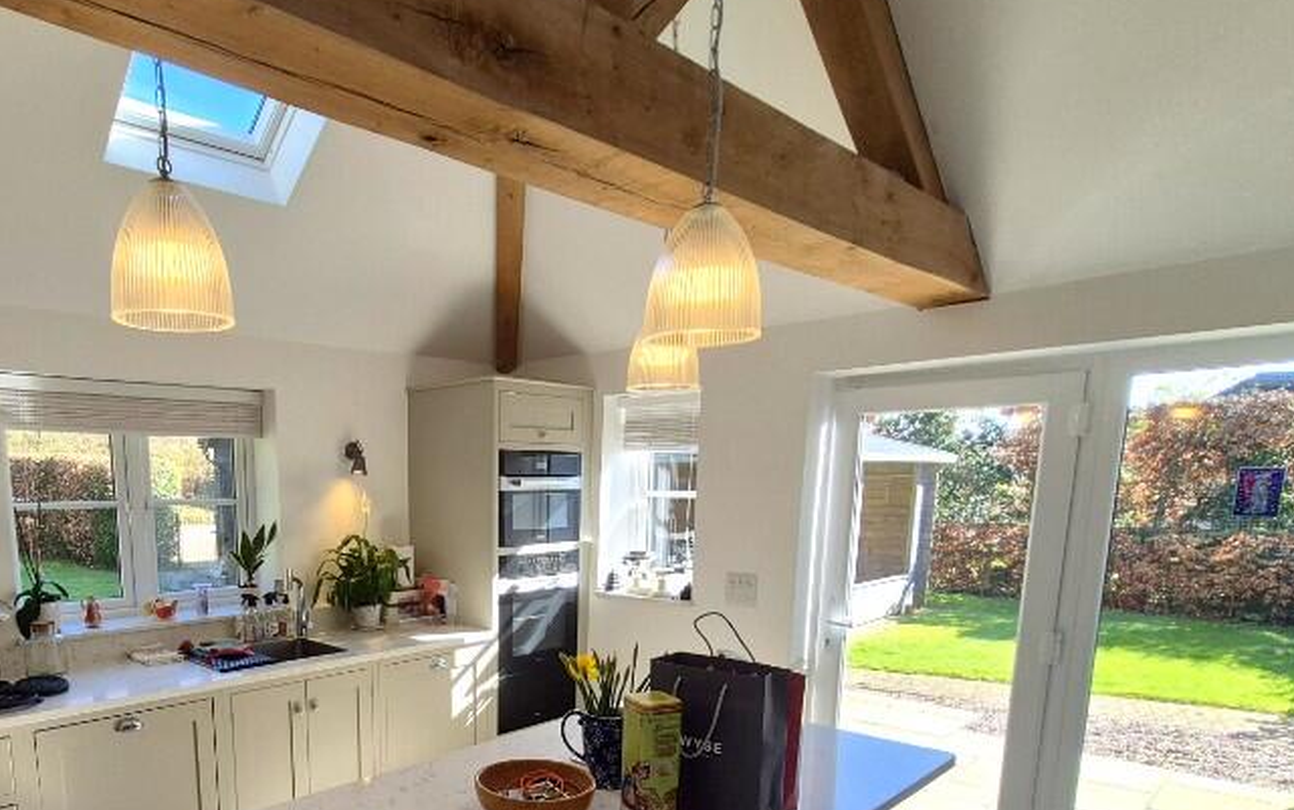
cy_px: 648
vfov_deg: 51.6
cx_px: 448
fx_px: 776
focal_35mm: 22
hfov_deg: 77.5
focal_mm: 1.74
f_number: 2.2
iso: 50
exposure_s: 1/276
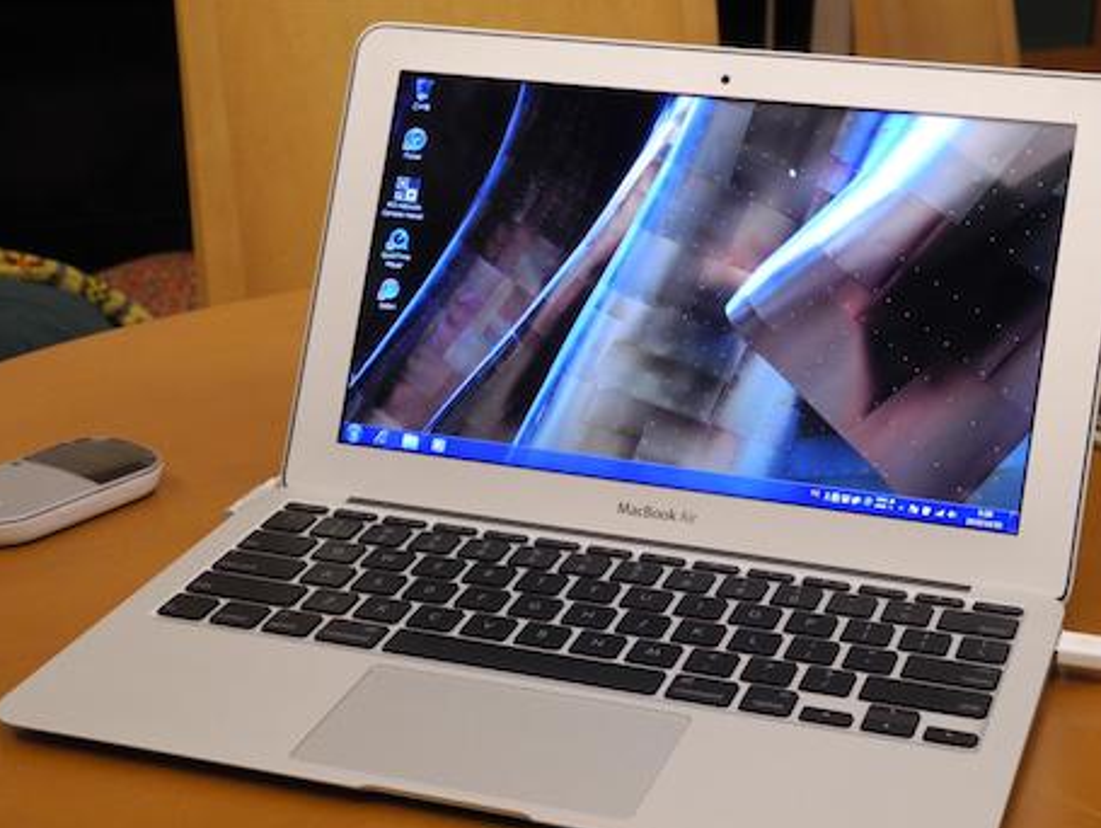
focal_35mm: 67
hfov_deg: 28.9
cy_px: 472
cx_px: 639
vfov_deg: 21.9
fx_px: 2133
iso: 311
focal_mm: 10.7
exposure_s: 1/30
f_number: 3.5
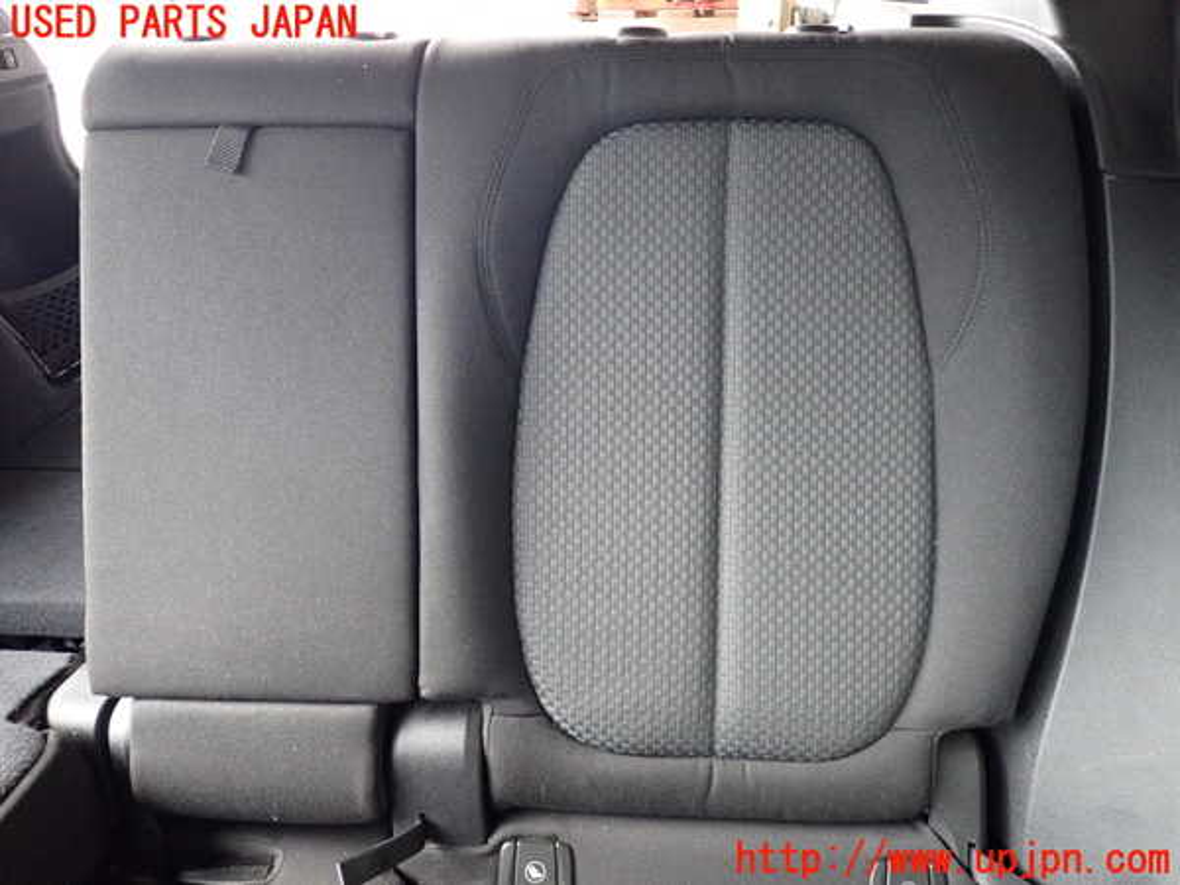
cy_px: 442
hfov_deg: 69.4
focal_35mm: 25
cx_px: 590
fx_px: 852
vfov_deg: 54.9
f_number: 2
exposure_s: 1/125
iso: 640
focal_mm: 4.5
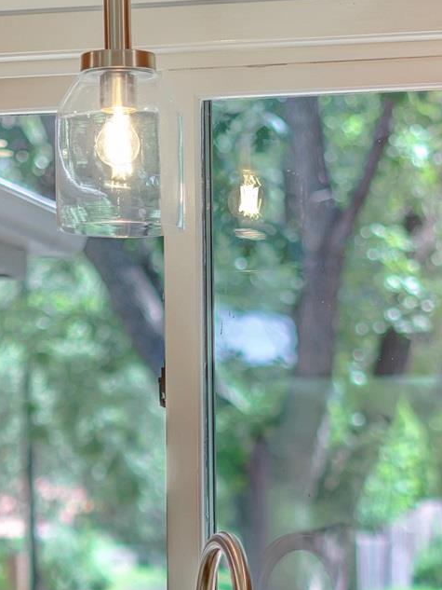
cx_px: 206
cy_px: 653
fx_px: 2978
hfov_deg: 8.5
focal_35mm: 175
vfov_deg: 11.1
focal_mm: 50
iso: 125
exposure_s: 1/125
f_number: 1.8
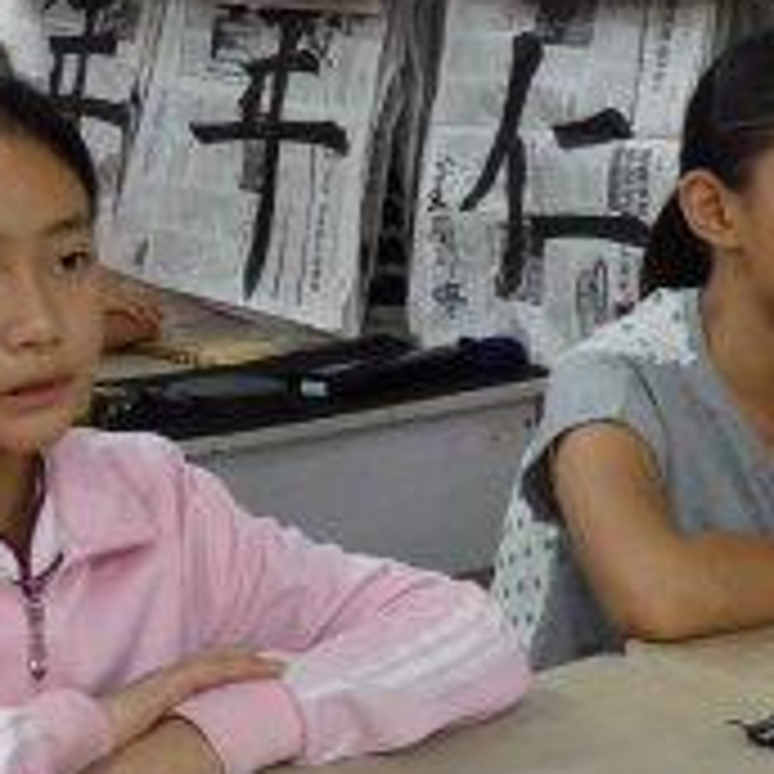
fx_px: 2100
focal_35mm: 83
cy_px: 367
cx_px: 184
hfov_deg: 20.7
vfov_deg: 20.9
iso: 500
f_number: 3.4
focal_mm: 6
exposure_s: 1/60
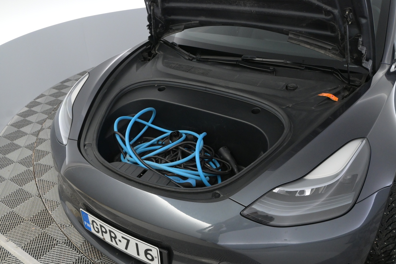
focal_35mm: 31
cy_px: 132
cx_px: 198
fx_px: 338
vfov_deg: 42.6
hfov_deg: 60.7
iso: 2500
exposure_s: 1/125
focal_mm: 20.5
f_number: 5.6
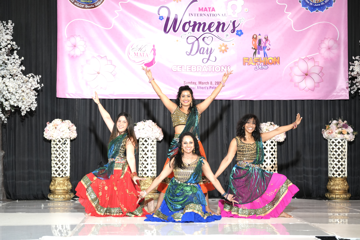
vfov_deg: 19.5
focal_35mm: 70
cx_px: 180
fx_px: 700
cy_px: 120
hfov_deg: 28.8
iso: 1250
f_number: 2.8
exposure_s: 1/250
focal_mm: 70
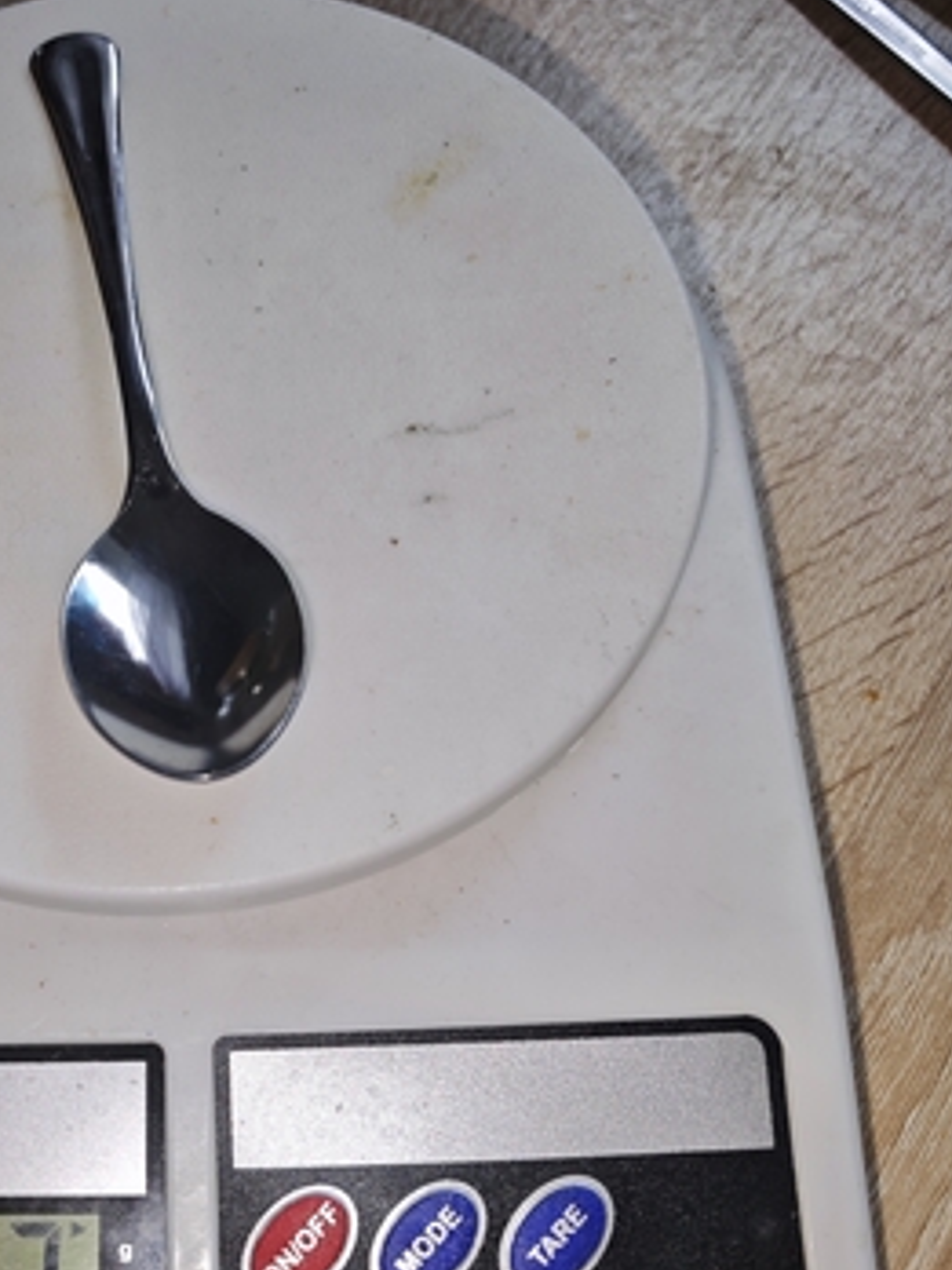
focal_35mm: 36
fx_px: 1320
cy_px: 768
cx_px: 228
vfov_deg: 51.0
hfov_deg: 38.5
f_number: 2.8
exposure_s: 1/100
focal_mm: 8.72
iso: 50
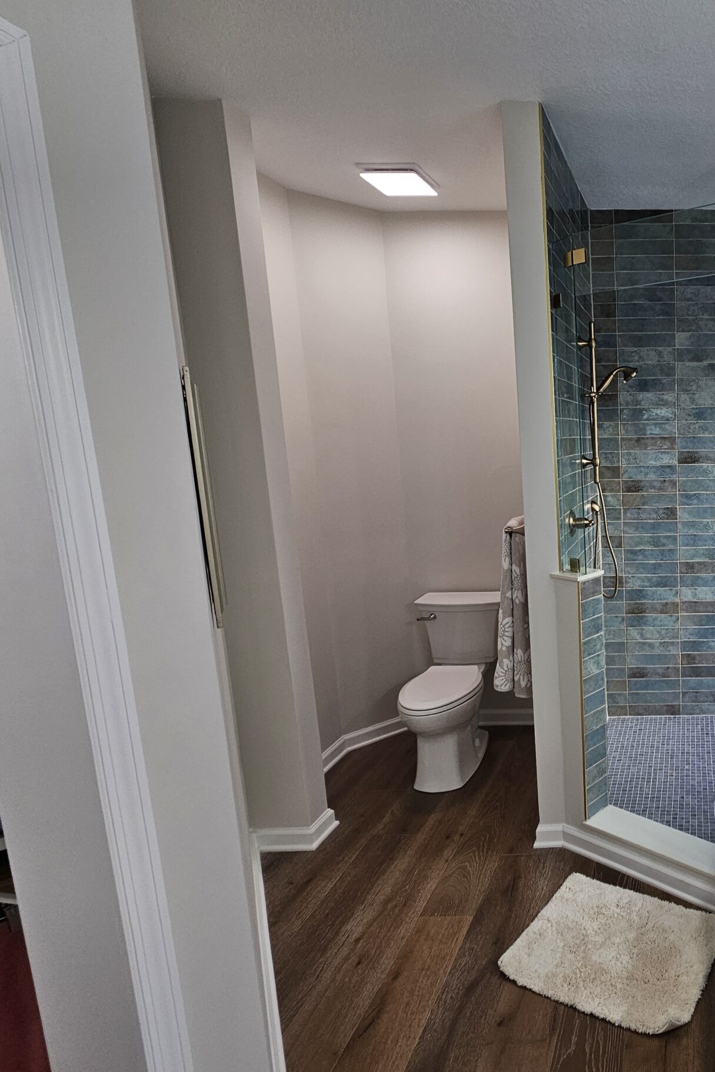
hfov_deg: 52.8
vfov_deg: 86.9
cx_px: 697
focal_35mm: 19
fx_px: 566
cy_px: 535
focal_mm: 2.2
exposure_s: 1/60
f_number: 2.2
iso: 64
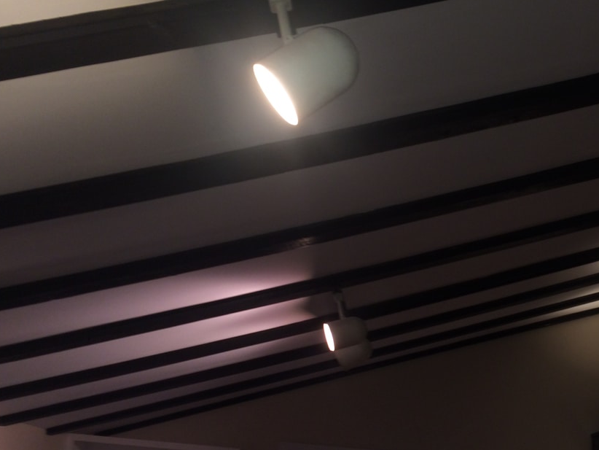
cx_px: 440
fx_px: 814
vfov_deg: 30.8
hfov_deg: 39.5
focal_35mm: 47
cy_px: 271
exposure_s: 1/30
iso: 50
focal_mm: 4.15
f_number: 2.2
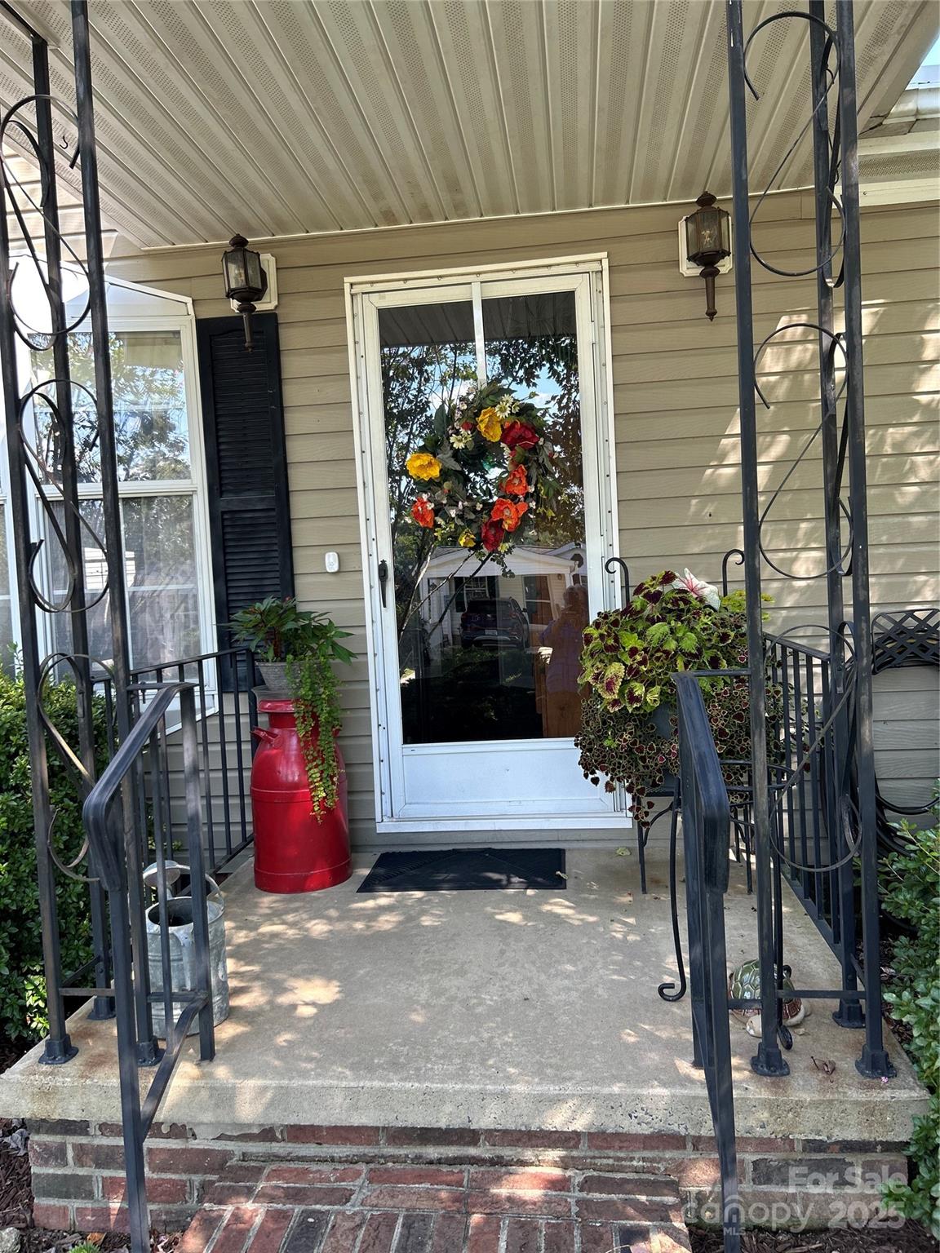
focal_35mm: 26
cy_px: 626
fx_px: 941
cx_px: 470
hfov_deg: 53.1
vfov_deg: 67.3
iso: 40
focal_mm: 5.7
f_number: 1.5
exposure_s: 1/190
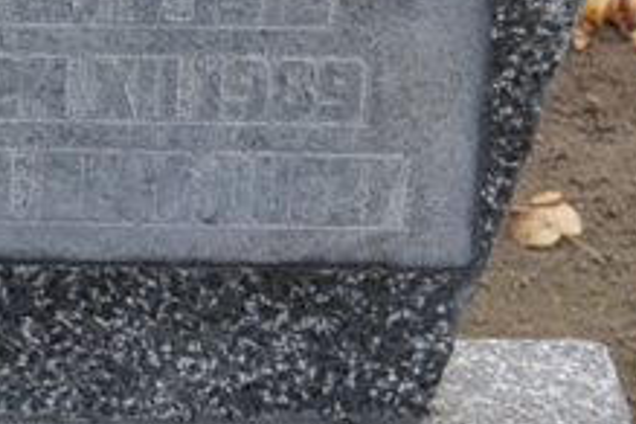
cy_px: -119
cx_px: 29
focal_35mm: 241
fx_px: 4266
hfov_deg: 8.5
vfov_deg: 5.7
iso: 200
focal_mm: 55
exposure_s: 1/125
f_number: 6.3
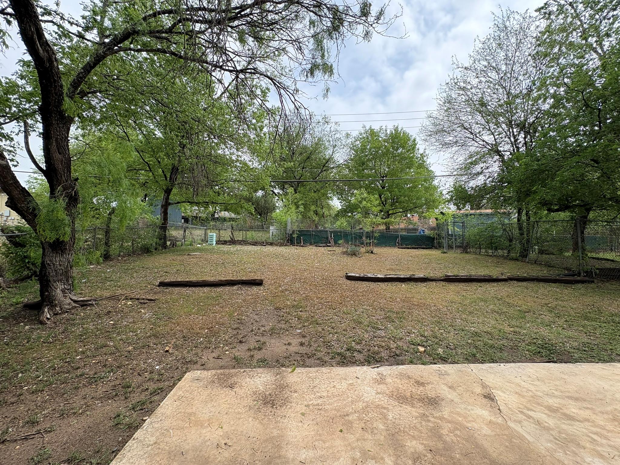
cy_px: 232
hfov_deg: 102.1
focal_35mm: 14
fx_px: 251
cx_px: 310
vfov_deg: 85.7
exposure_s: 1/700
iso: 64
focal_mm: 2.22
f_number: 2.2
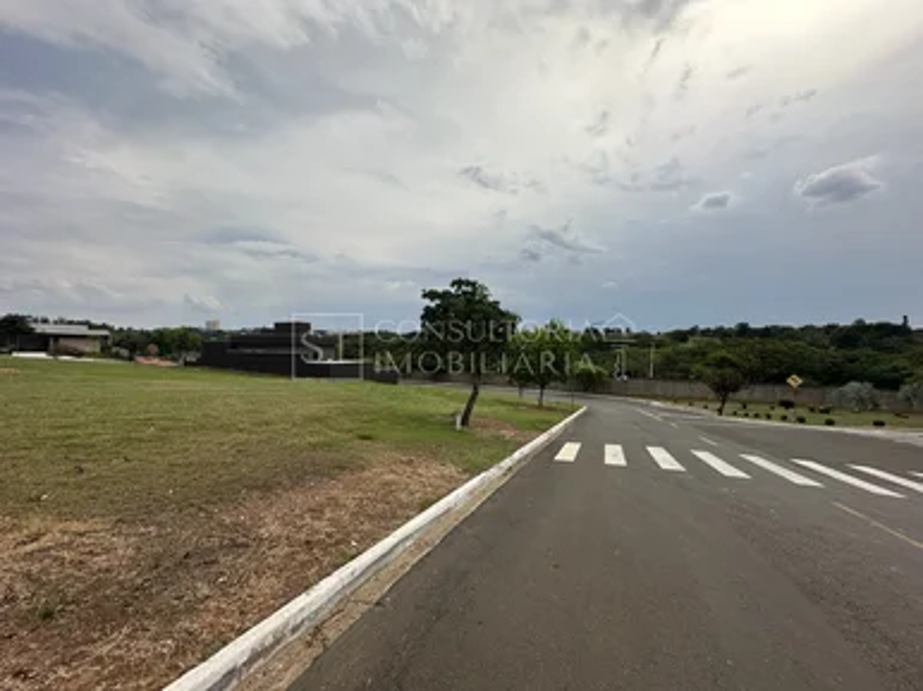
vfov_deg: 85.6
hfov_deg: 102.1
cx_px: 462
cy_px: 346
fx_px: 373
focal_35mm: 14
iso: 50
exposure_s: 1/2353
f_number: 2.2
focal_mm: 2.22
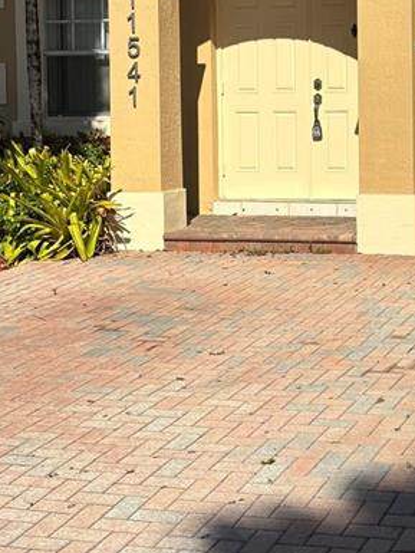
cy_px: 138
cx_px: 382
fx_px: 1294
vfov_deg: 23.9
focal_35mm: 81
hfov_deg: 17.9
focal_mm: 5.96
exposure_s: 1/5952
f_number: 1.6
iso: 50
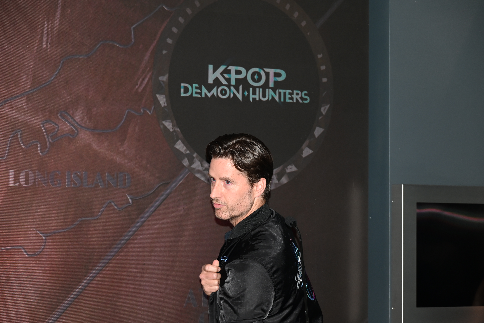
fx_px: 1547
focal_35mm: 115
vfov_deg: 11.9
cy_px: 162
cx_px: 242
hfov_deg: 17.8
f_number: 6.7
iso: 640
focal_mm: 115
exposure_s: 1/200
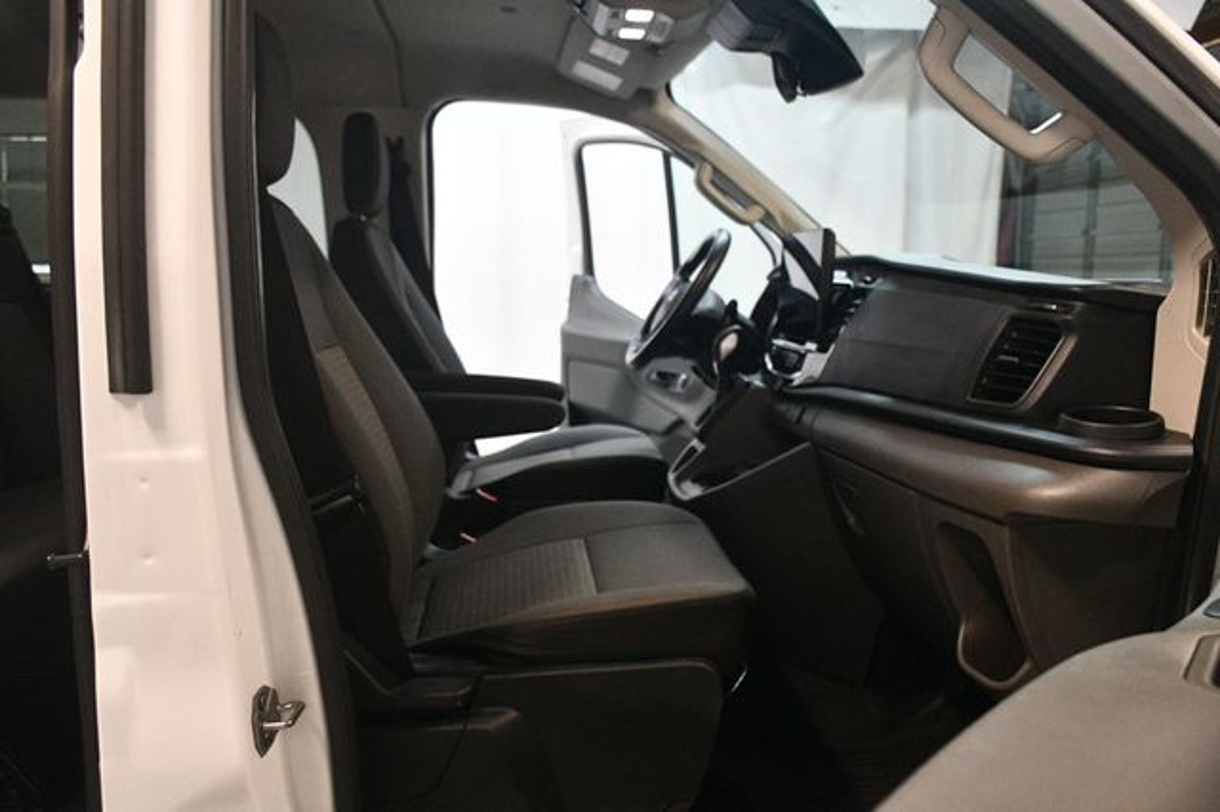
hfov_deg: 62.0
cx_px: 610
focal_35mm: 30
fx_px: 1016
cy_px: 406
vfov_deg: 43.6
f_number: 3.5
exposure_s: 1/125
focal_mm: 20
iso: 3200
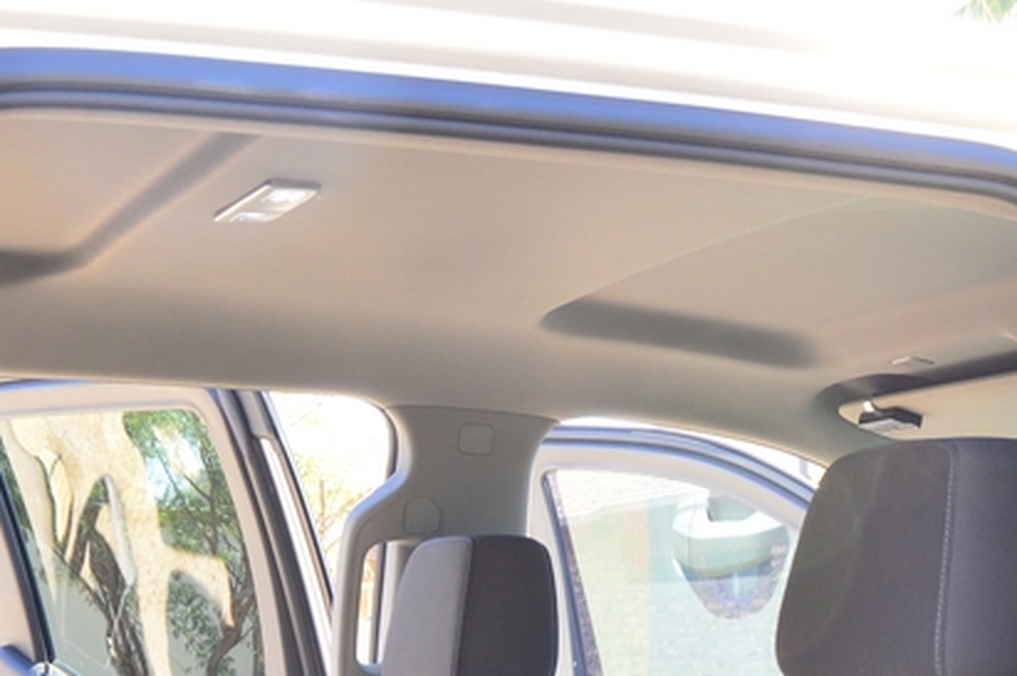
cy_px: 909
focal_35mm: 79
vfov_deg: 16.2
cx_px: 558
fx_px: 2229
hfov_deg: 25.7
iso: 400
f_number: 7.1
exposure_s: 1/80
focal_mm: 18
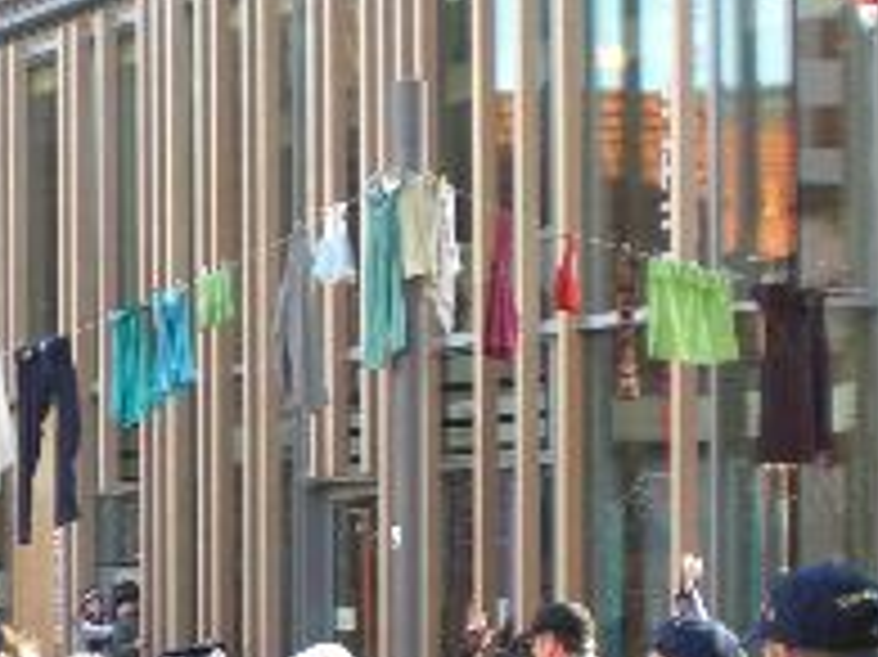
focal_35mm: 104
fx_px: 2636
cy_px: 657
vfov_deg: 14.0
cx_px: 124
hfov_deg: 18.7
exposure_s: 1/100
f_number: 3.1
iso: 64
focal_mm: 6.3
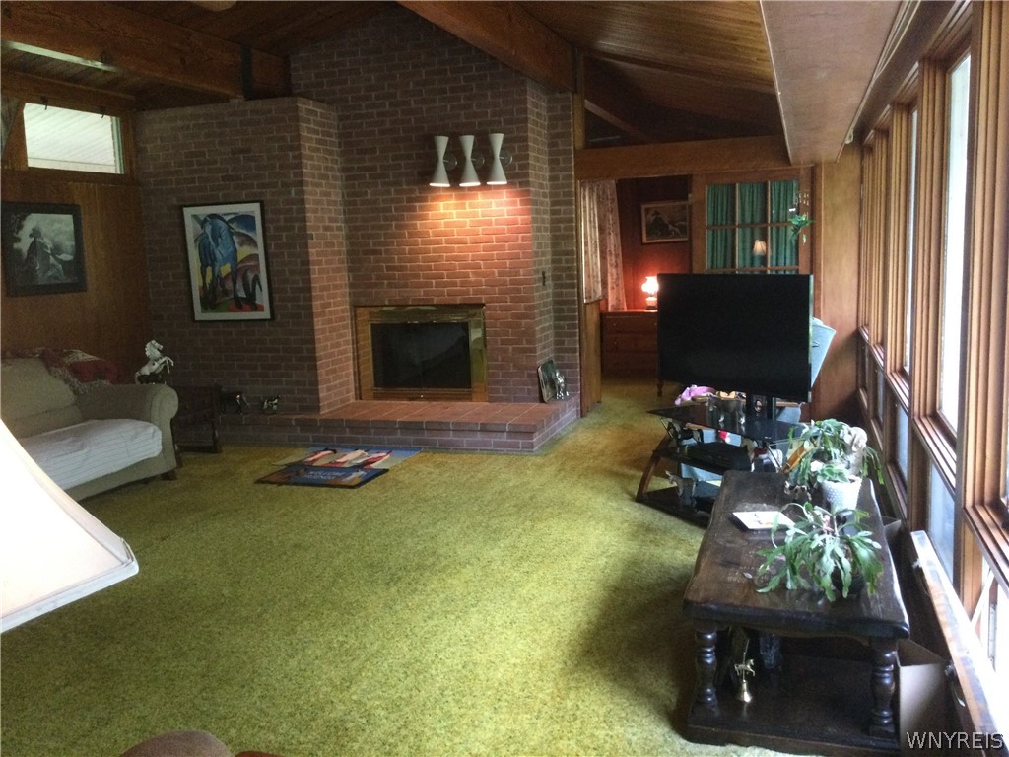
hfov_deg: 58.4
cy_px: 378
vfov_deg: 45.4
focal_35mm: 31
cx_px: 504
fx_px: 904
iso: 200
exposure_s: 1/30
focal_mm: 3.3
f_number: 2.4
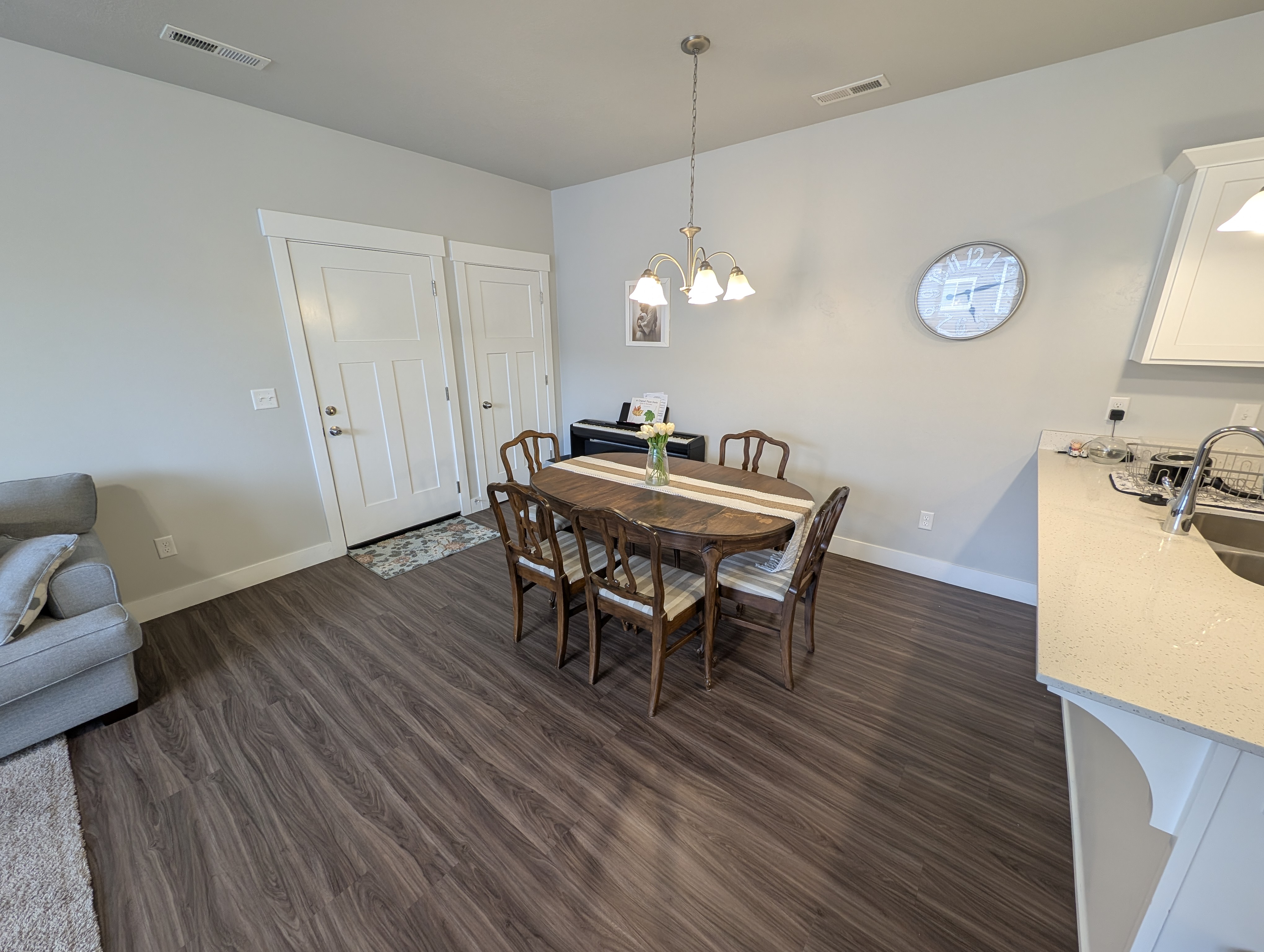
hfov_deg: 110.5
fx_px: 439
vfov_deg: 94.6
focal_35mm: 12
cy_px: 476
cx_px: 632
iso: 64
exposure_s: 1/24
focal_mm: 2.23
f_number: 1.95
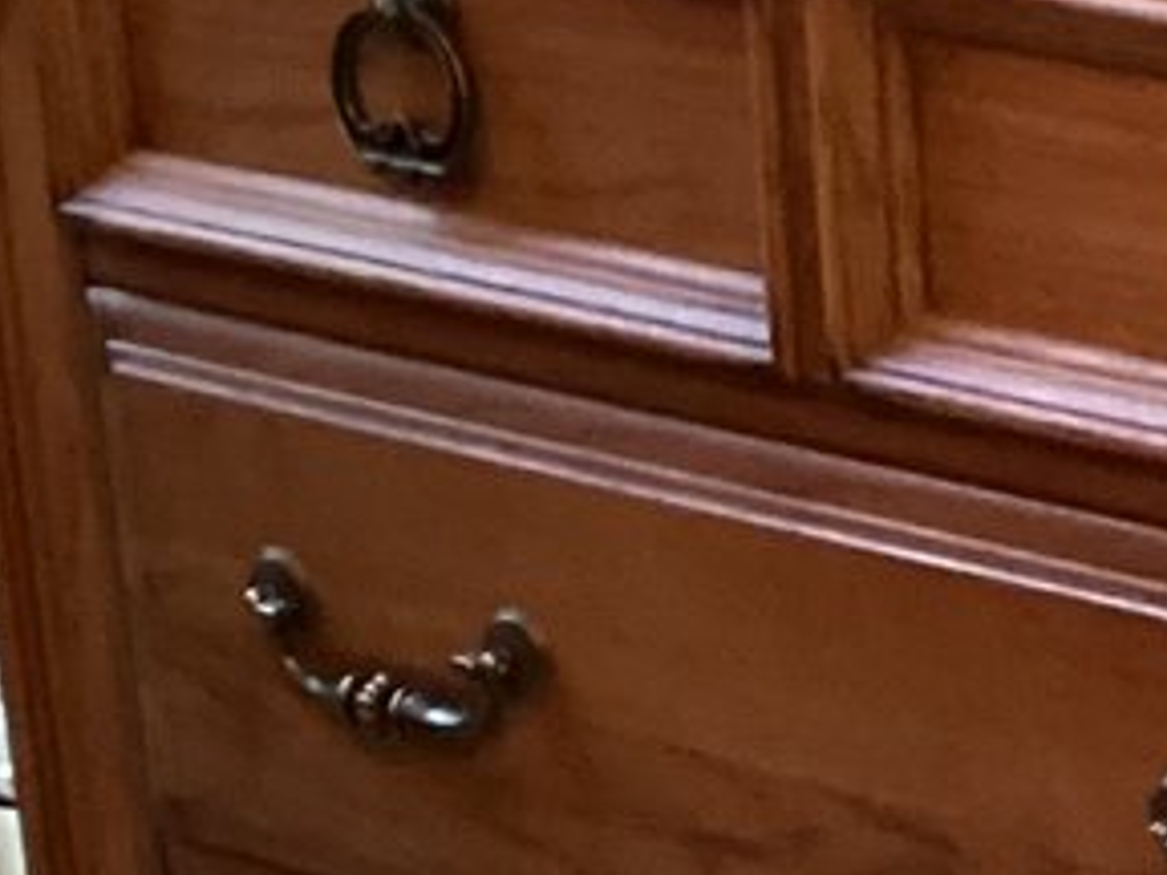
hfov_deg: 10.5
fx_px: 5495
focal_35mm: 163
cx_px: 2782
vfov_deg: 9.1
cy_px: 646
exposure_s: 1/30
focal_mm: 3.3
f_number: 2.4
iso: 500
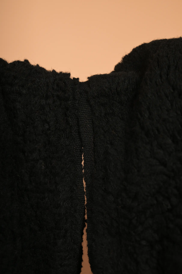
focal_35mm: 67
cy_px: 137
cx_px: 91
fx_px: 508
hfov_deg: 20.3
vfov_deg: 30.1
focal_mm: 67
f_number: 6.3
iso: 250
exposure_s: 1/200
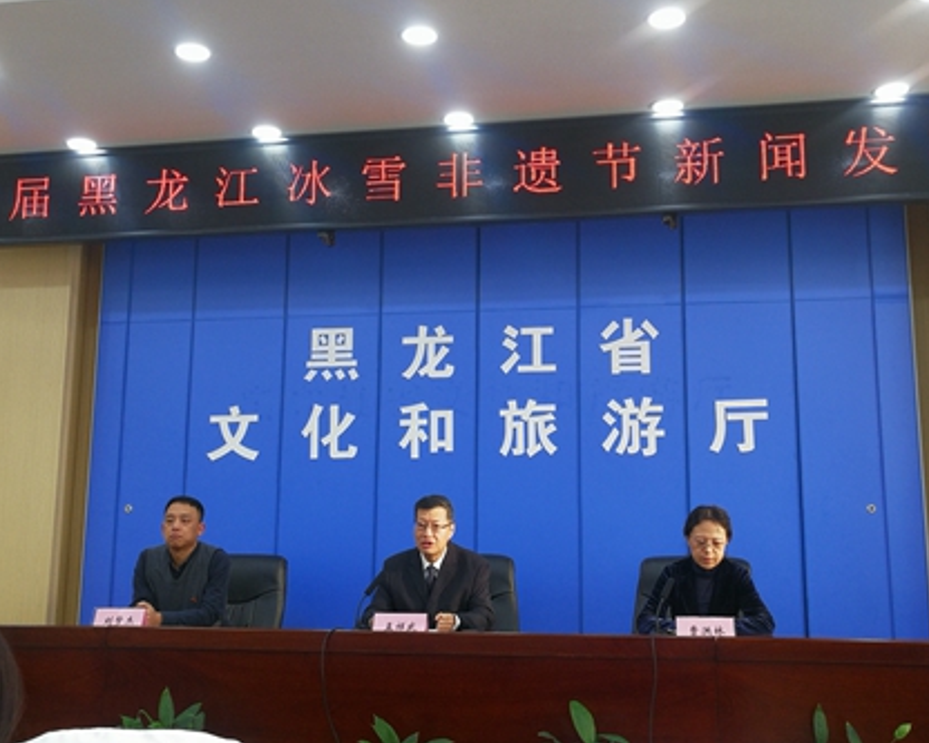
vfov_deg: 40.1
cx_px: 471
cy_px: 368
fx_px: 1018
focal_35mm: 37
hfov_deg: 49.1
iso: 100
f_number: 2.2
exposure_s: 1/50
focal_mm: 3.95
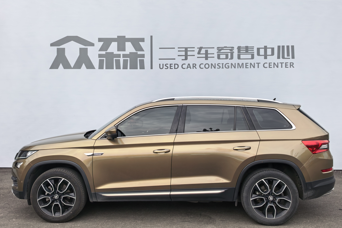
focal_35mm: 32
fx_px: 304
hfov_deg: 58.7
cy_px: 107
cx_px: 172
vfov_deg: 41.1
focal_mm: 5.75
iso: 50
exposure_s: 1/2933
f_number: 2
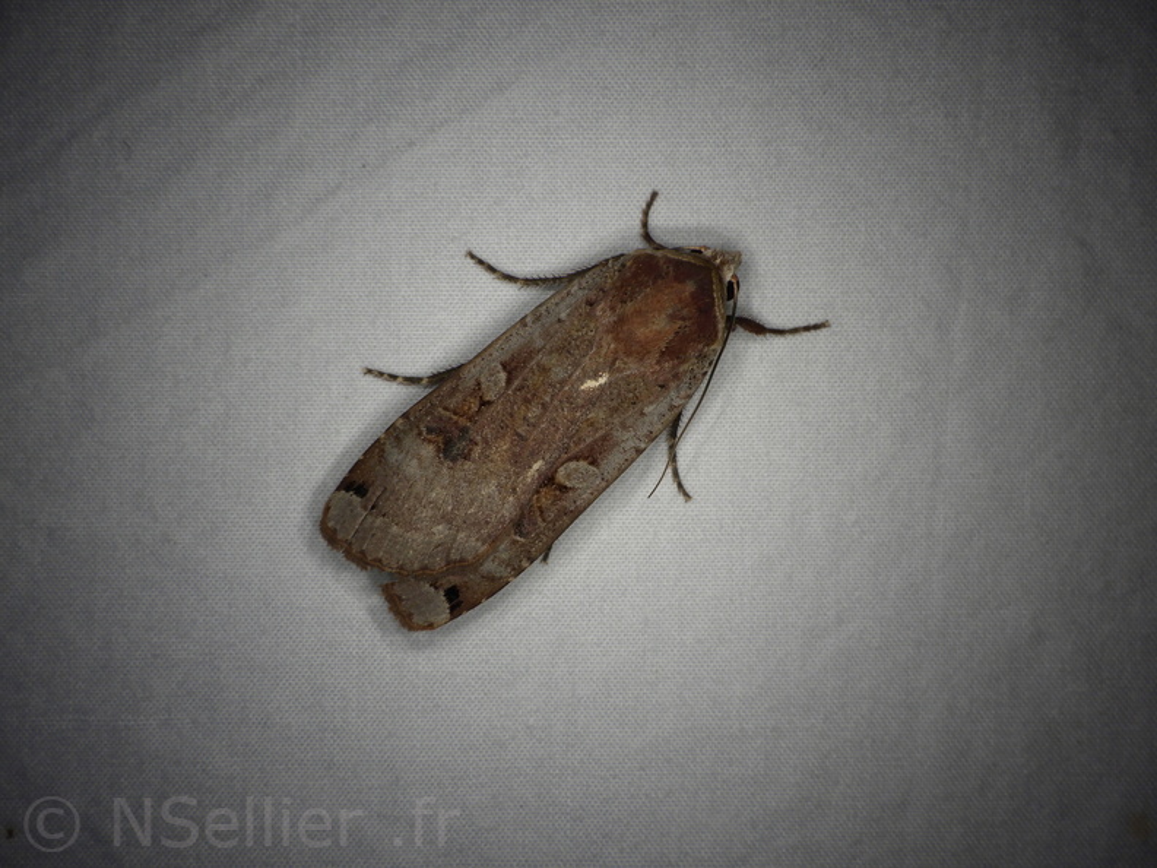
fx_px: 1136
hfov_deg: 54.0
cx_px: 578
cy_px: 434
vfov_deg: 41.8
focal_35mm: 34
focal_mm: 6.1
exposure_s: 1/320
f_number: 4.6
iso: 125
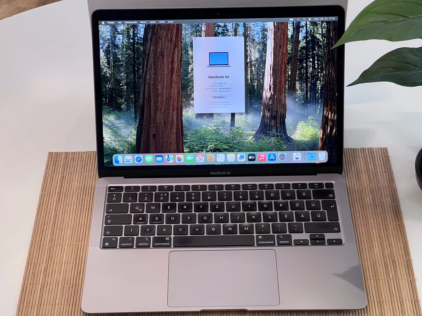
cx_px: 211
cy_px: 158
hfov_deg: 25.3
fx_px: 939
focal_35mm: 77
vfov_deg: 19.1
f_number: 2.8
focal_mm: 9
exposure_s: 1/60
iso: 320
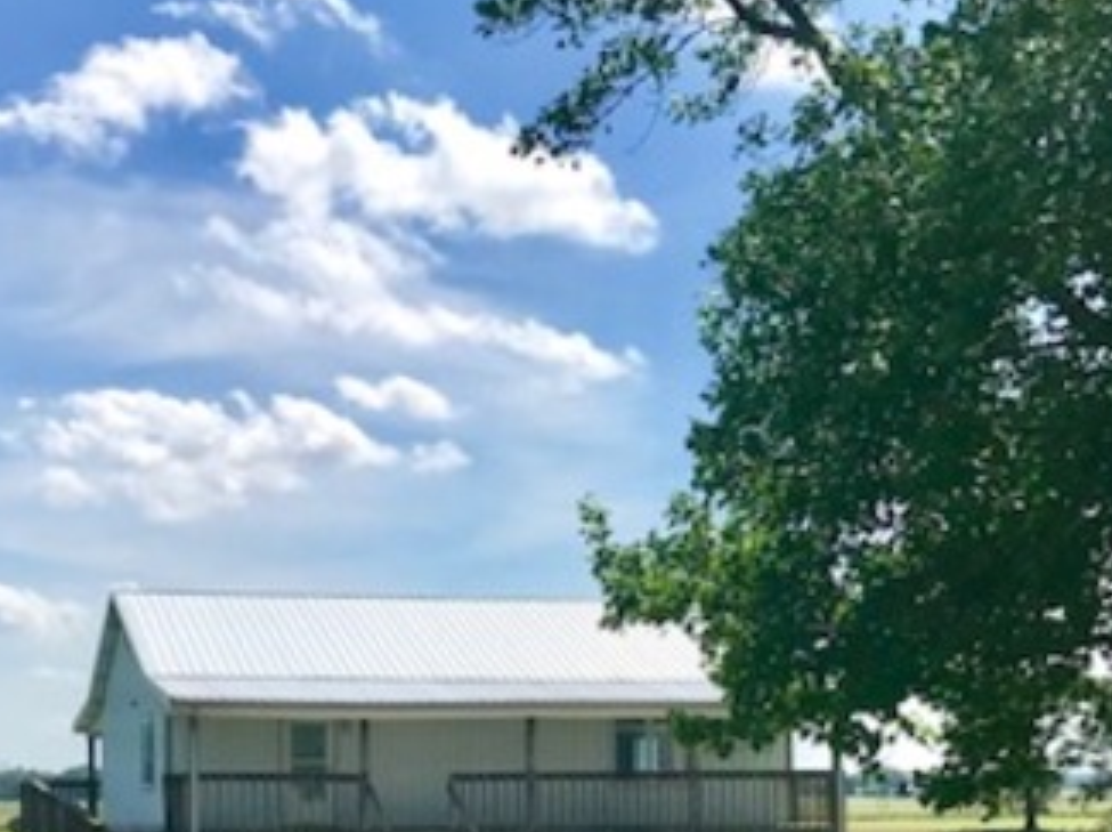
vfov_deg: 20.7
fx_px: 2214
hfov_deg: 28.1
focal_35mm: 69
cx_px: 397
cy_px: 787
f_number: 1.8
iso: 20
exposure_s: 1/4566
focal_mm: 3.99
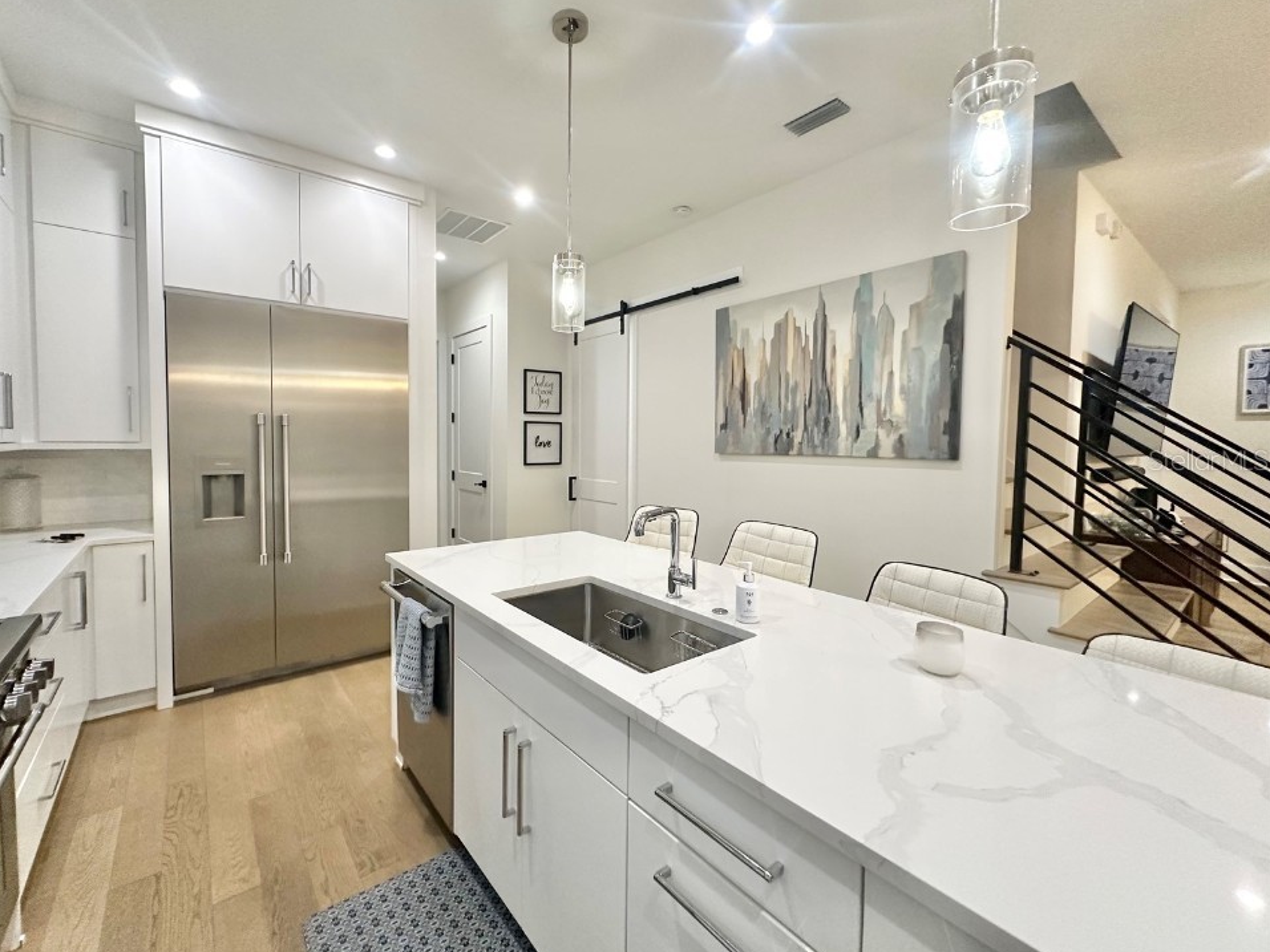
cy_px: 459
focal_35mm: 15
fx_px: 550
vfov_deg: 81.7
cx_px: 594
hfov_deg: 98.0
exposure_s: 1/120
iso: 320
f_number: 2.2
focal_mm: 2.22
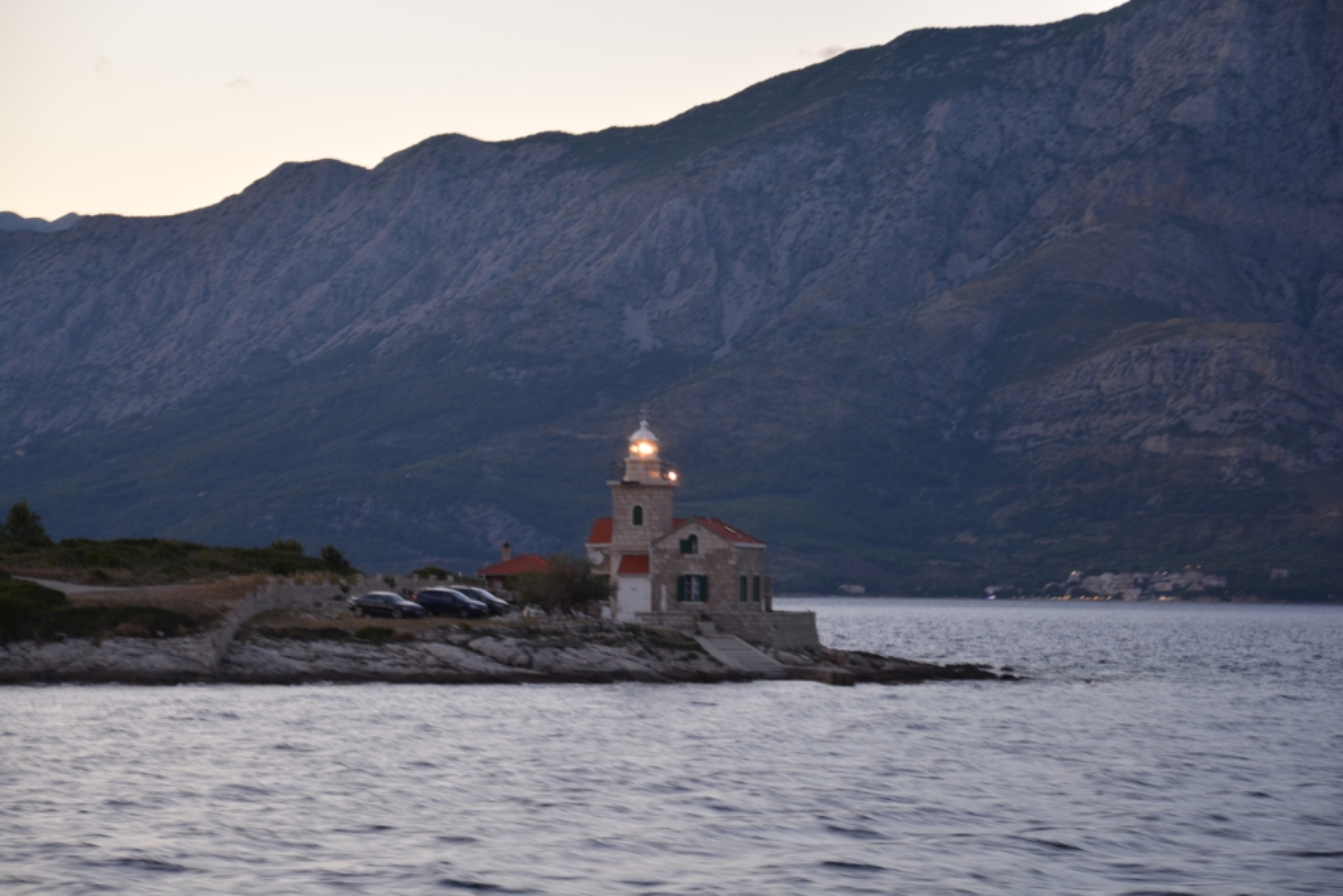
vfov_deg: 10.8
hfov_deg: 16.1
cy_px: 448
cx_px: 672
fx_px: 4757
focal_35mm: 128
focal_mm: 85
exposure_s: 1/8
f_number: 5.6
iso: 400
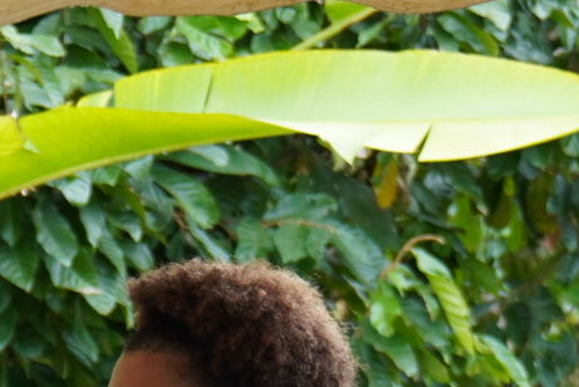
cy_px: 890
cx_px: -131
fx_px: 3750
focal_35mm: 233
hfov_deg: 8.7
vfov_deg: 5.7
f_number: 2.8
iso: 160
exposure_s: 1/200
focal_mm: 28
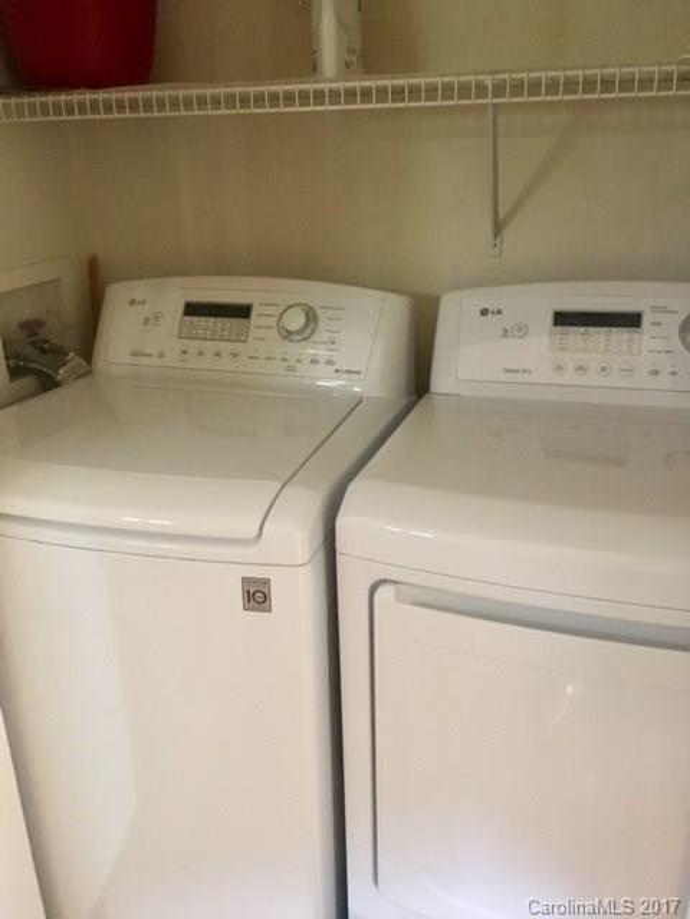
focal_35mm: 29
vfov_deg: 61.7
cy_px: 460
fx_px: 771
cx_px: 345
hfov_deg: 48.2
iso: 500
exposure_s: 1/15
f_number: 2.2
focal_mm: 4.15
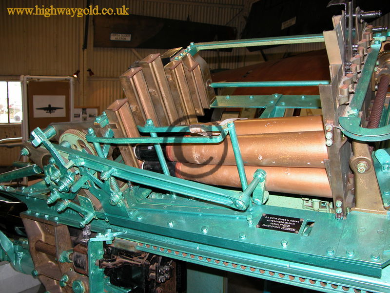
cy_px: 146
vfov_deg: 40.7
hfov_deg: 52.6
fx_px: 394
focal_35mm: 35
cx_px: 195
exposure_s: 1/60
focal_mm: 9
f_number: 2.8
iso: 100
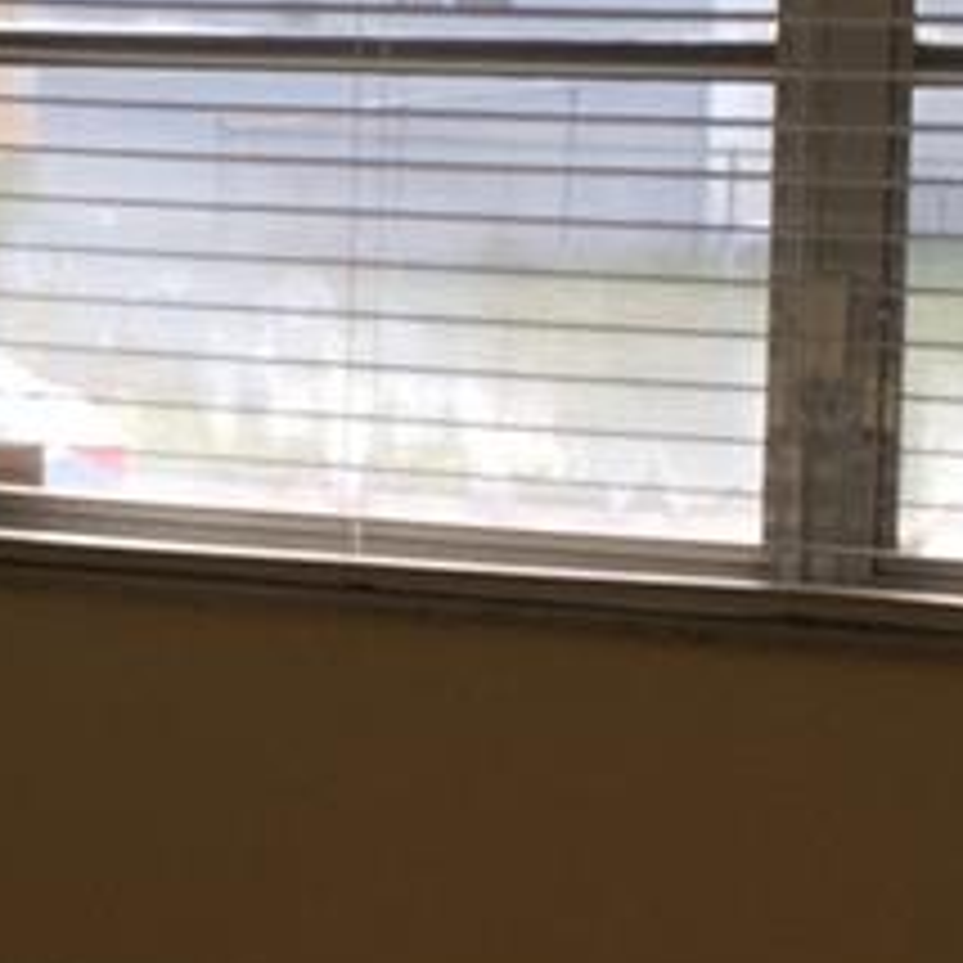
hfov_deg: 12.1
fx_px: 4532
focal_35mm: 144
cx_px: 202
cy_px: 486
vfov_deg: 12.1
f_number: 2.2
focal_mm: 4.15
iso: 32
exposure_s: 1/80
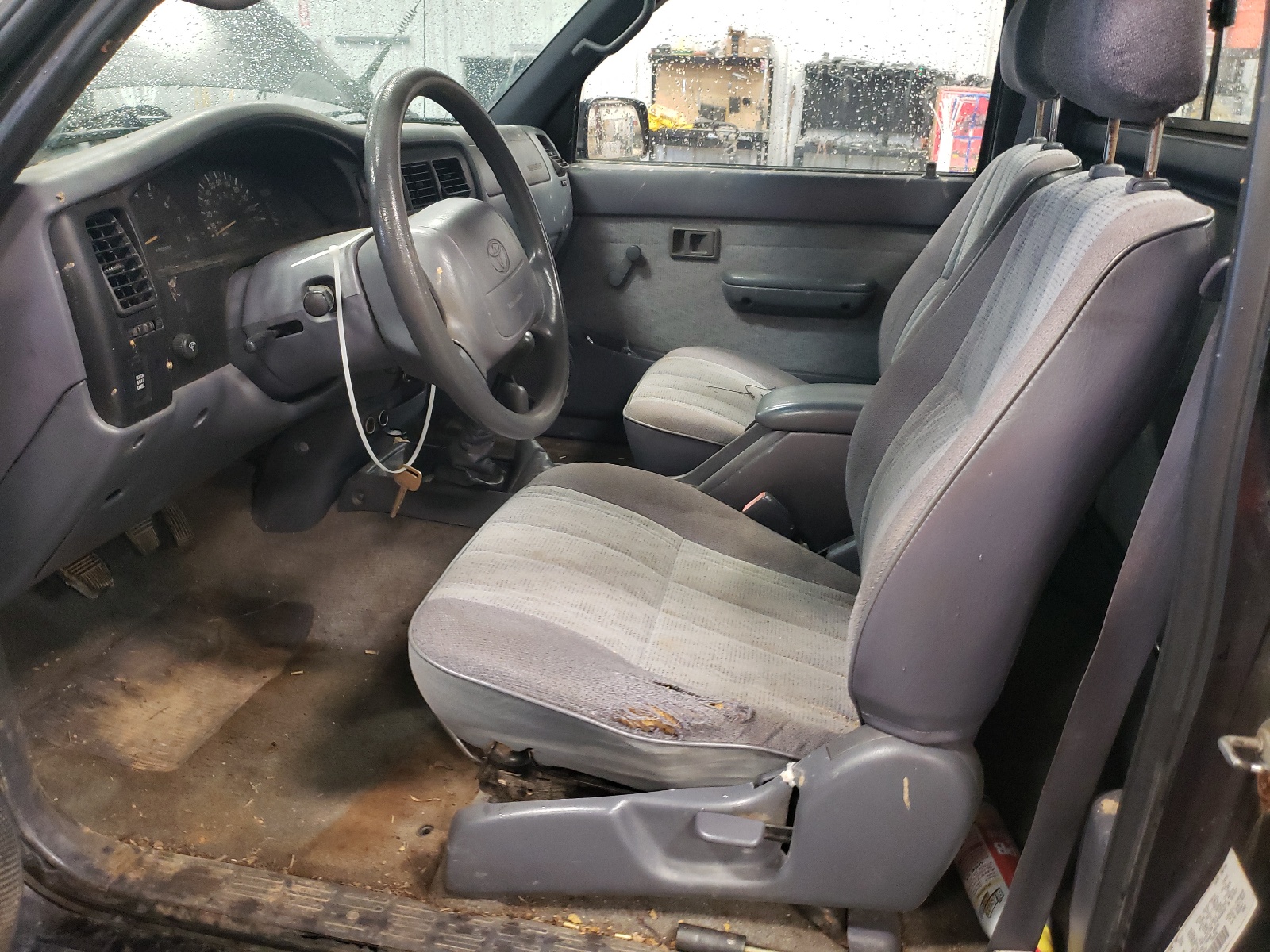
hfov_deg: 67.3
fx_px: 954
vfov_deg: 53.1
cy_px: 476
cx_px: 635
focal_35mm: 26
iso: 326
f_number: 1.5
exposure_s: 1/30
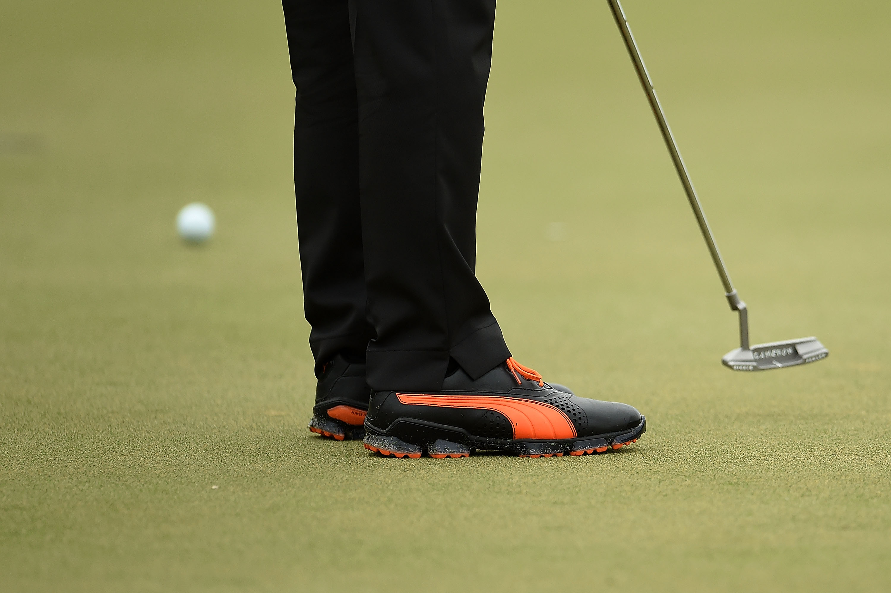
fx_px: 9895
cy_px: 296
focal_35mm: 400
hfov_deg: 5.2
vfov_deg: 3.4
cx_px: 446
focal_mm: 400
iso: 1600
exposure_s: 1/2500
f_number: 2.8
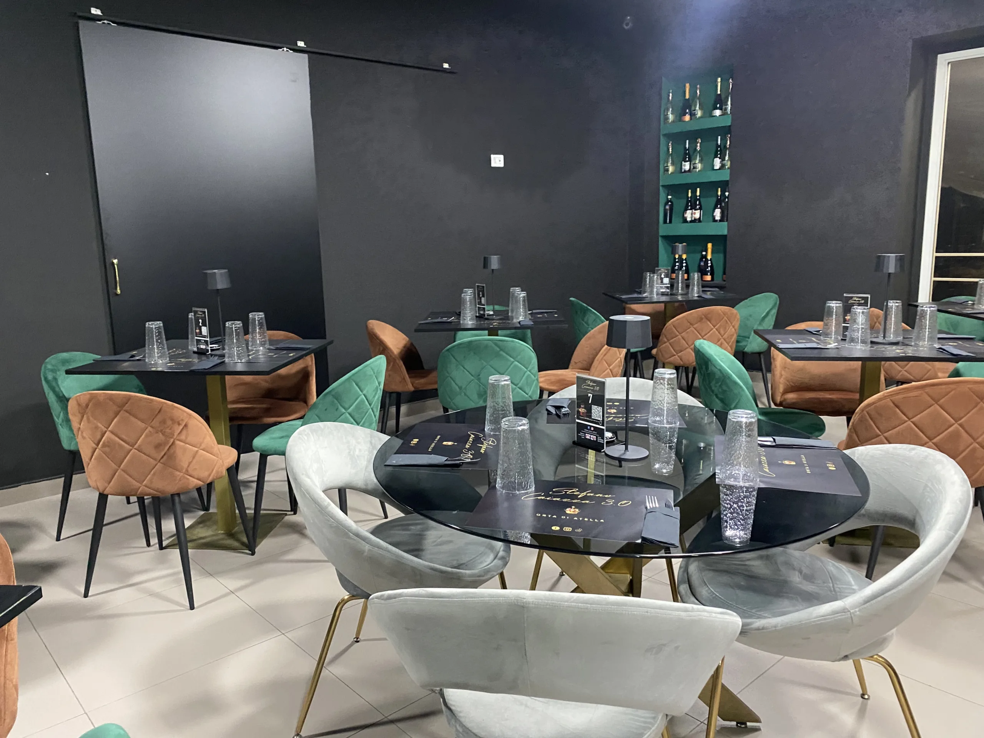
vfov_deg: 53.1
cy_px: 369
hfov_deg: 67.3
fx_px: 739
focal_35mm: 26
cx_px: 492
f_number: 1.8
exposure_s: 1/25
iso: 500
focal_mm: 4.25
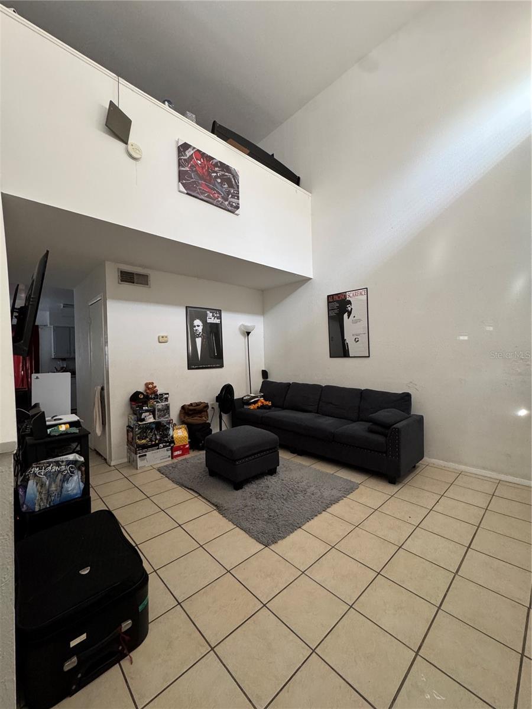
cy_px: 354
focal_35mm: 14
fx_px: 287
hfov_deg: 85.7
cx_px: 266
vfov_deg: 102.1
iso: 400
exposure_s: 1/60
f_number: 2.2
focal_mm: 2.22
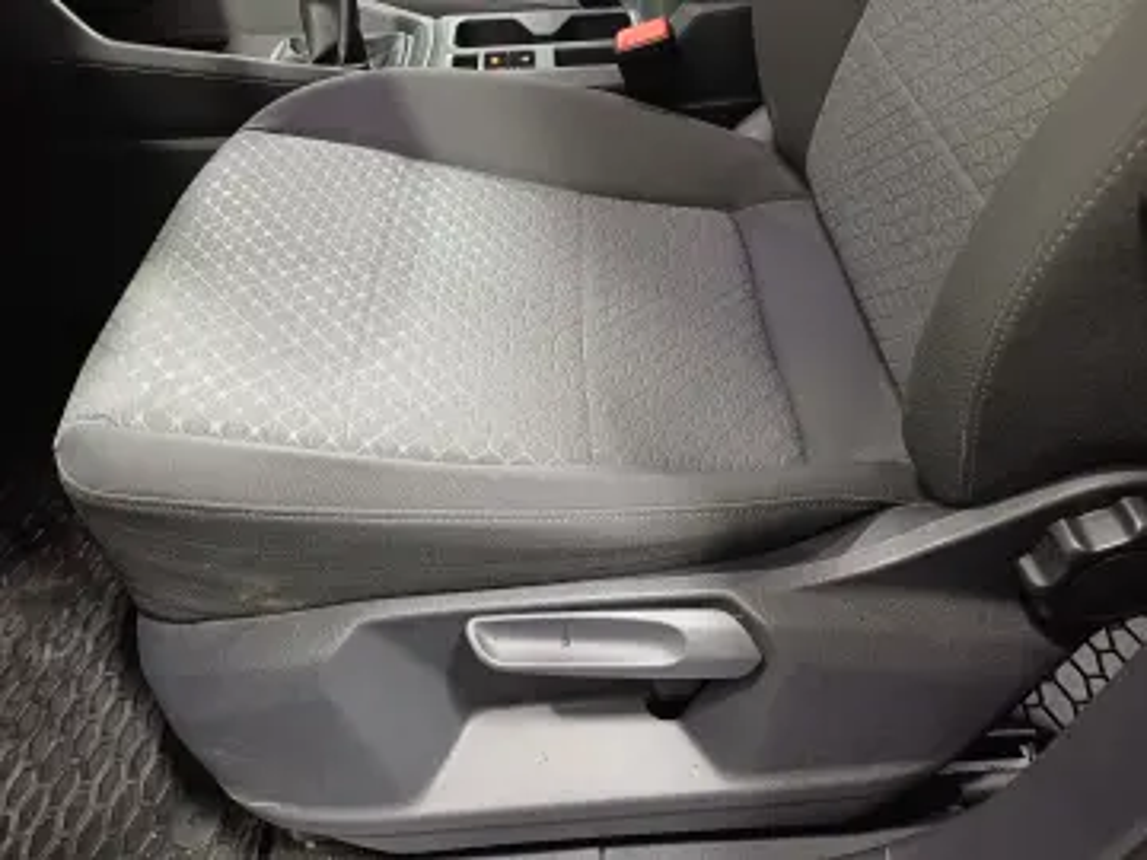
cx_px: 574
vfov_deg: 54.9
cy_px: 430
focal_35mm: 25
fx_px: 828
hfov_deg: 69.4
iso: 400
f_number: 1.8
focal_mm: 4.65
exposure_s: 1/25
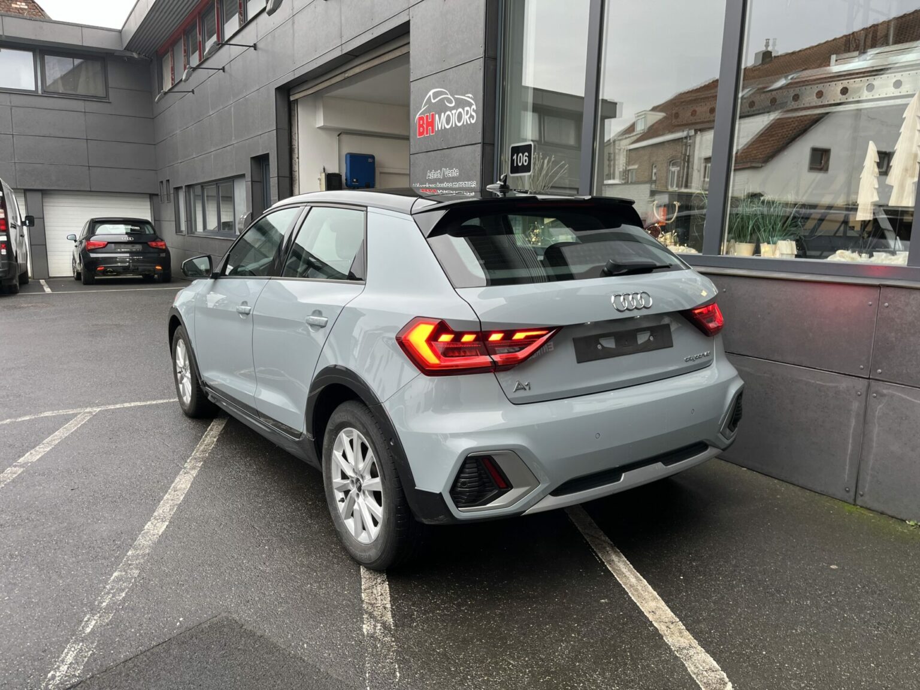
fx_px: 691
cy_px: 345
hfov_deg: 67.3
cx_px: 460
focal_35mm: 26
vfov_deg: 53.1
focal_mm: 5.1
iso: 64
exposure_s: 1/121
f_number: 1.6
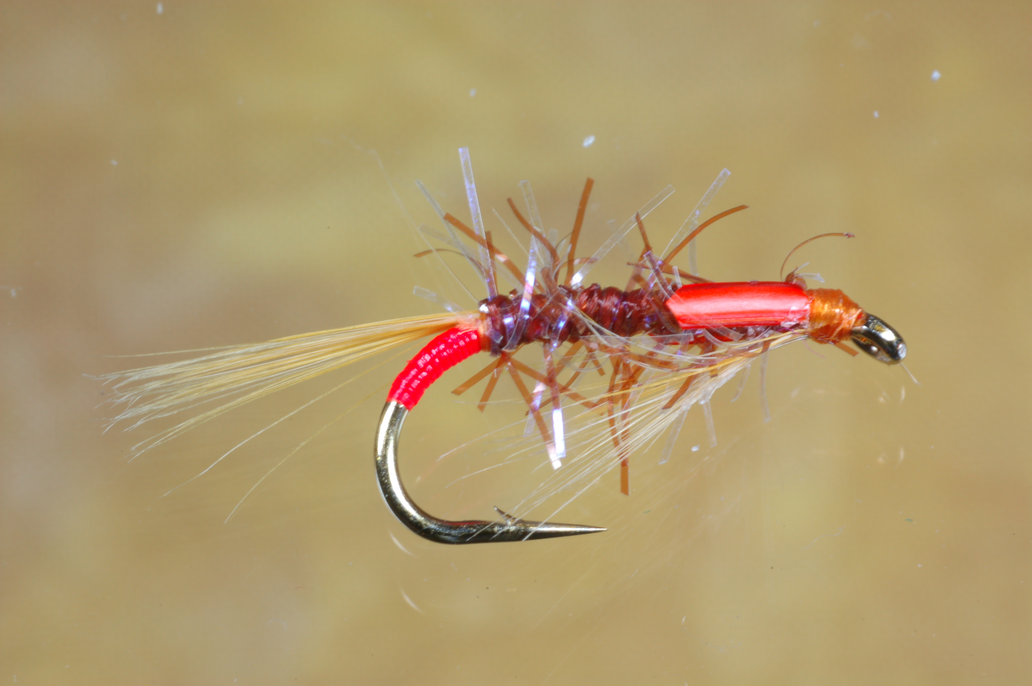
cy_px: 343
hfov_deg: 19.5
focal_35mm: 105
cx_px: 516
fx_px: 3007
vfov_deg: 13.0
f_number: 22
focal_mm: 70
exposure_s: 1/2.5
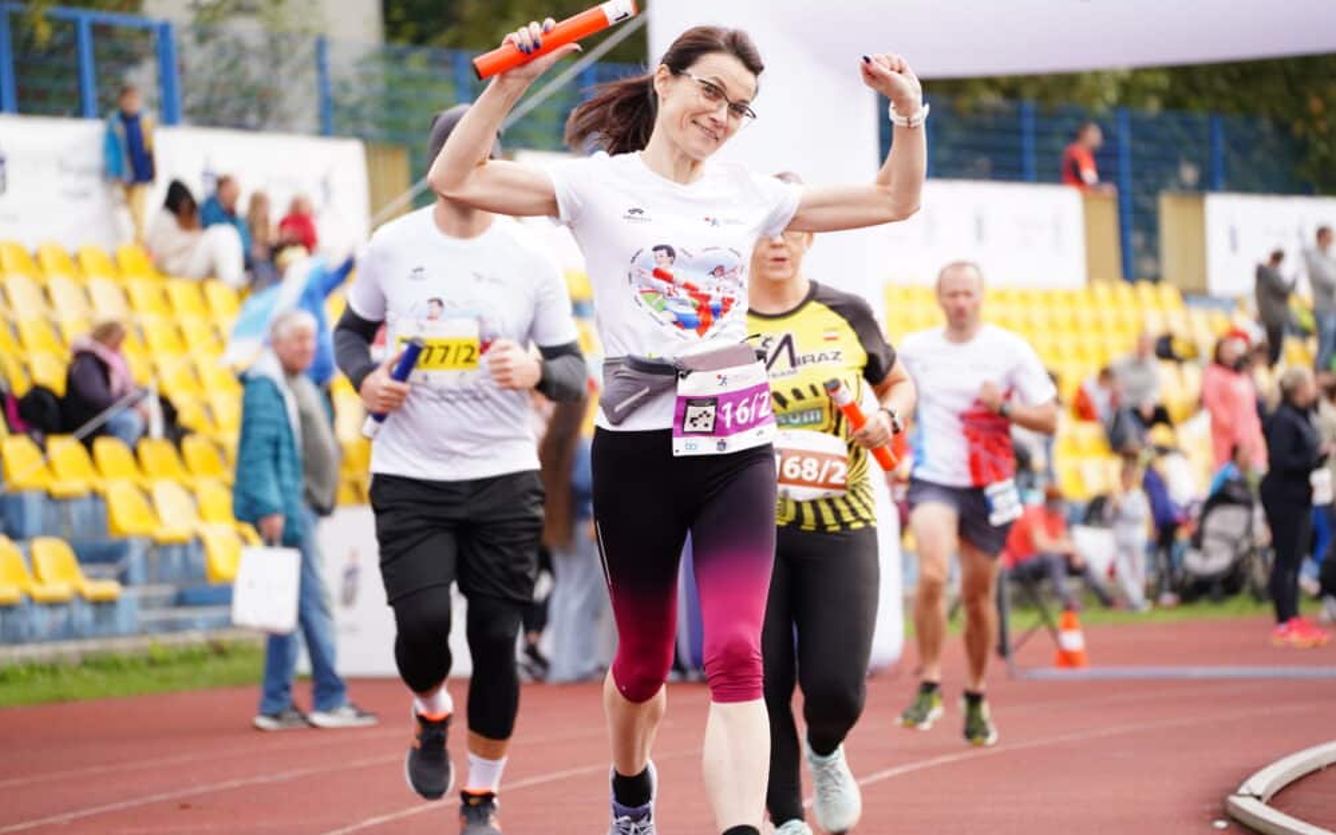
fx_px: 6955
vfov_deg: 6.9
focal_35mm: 191
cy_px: 414
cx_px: 668
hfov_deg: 11.0
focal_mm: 187
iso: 800
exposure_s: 1/800
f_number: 5.6
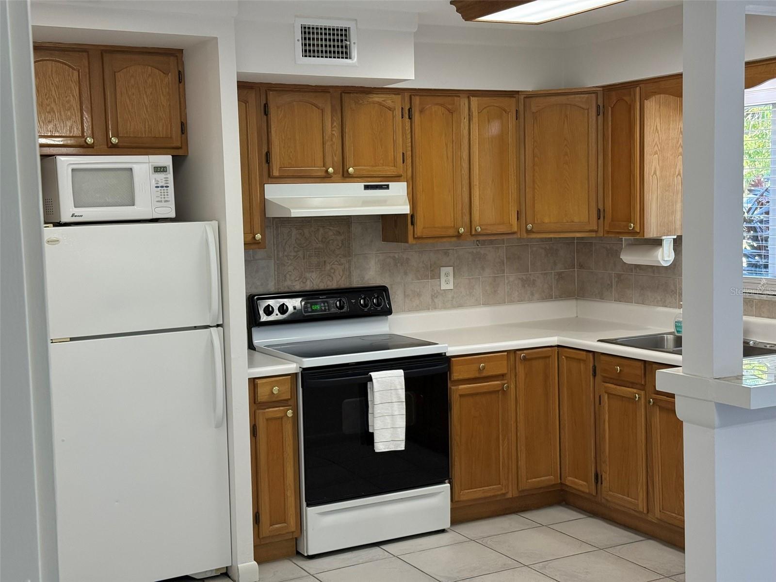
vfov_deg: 30.3
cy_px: 291
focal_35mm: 48
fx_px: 1076
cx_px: 388
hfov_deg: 39.7
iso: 125
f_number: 1.78
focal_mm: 6.76
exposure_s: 1/120
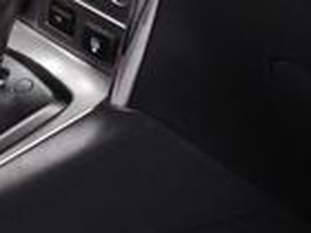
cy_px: 7
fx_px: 1420
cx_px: 102
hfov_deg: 12.5
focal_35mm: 158
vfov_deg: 9.3
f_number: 3.5
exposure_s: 1/100
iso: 3200
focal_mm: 18
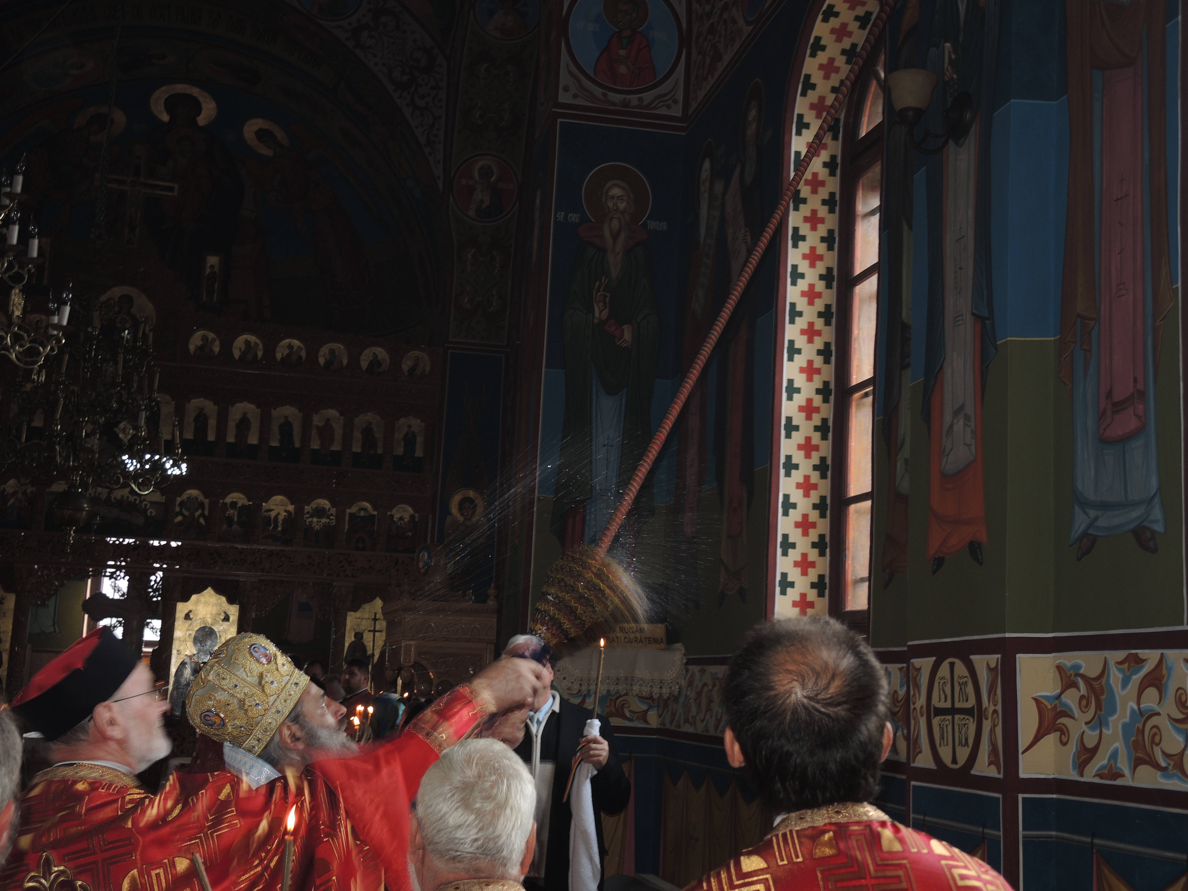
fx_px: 1579
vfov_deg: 31.5
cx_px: 594
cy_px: 446
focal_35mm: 46
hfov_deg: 41.2
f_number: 2.5
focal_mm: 9.9
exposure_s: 1/30
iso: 100
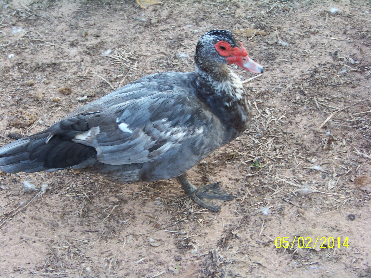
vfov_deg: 15.4
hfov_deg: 20.4
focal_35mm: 96
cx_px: 186
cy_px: 139
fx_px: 1029
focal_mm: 16.2
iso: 76
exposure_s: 1/40
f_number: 3.2
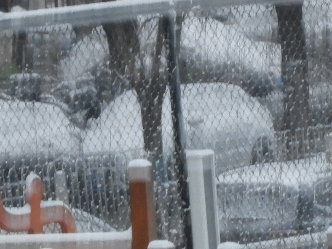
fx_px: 6752
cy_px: 339
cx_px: 115
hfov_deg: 2.8
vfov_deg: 2.1
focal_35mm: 704
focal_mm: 30.5
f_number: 5.2
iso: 450
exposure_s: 1/15
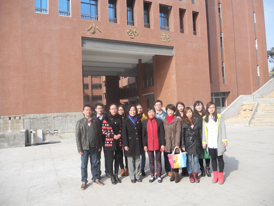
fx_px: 214
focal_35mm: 27
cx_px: 137
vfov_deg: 51.4
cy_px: 103
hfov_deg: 65.3
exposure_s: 1/320
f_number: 3.2
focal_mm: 4.9
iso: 80
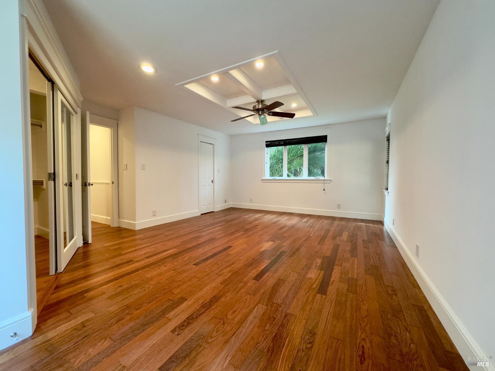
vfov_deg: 85.7
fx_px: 200
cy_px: 186
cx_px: 248
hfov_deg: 102.1
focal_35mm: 14
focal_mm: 2.22
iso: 200
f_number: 2.2
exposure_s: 1/60
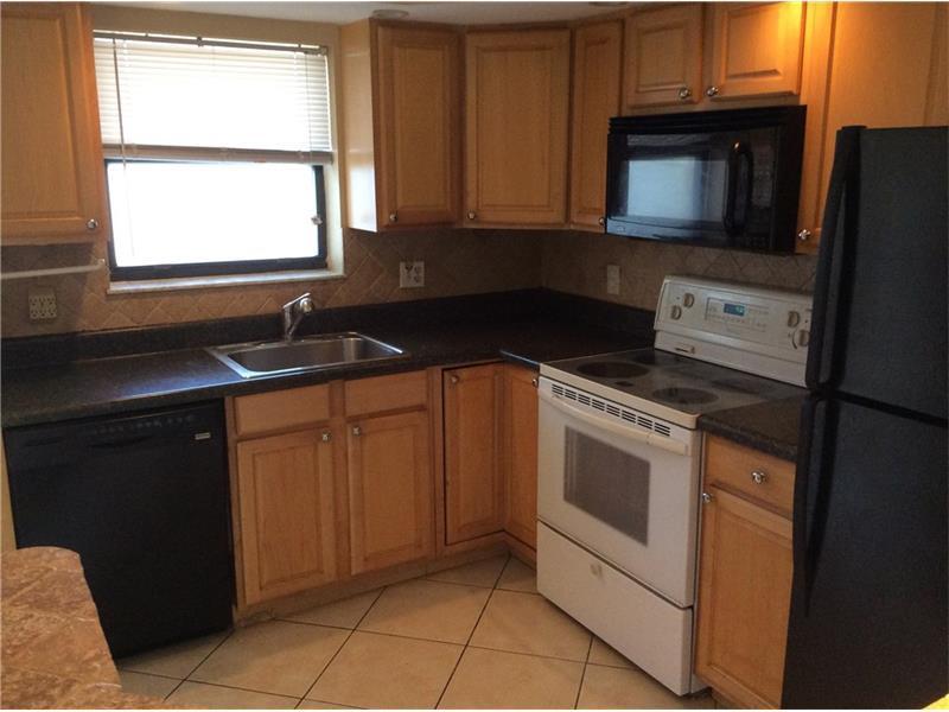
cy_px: 356
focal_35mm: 32
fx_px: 877
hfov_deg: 56.8
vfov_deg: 44.2
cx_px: 474
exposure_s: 1/24
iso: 160
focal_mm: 3.3
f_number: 2.4
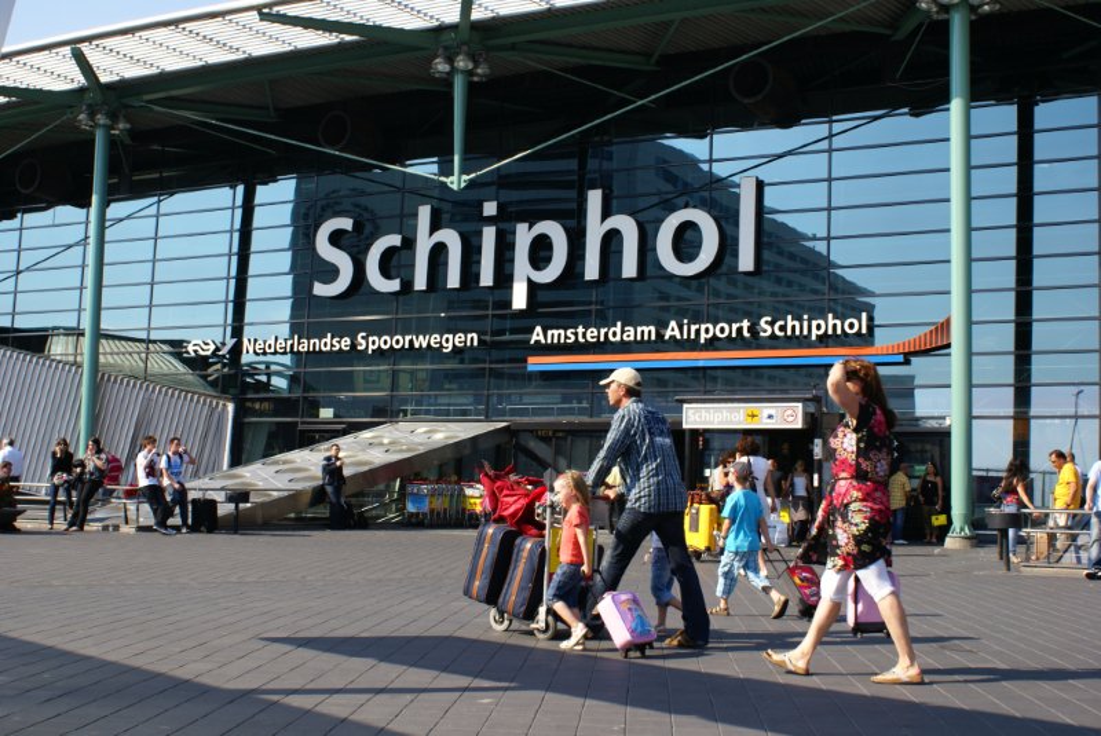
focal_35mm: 45
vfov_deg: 29.9
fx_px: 1377
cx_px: 550
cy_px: 368
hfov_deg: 43.6
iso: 100
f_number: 9
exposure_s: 1/125
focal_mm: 30
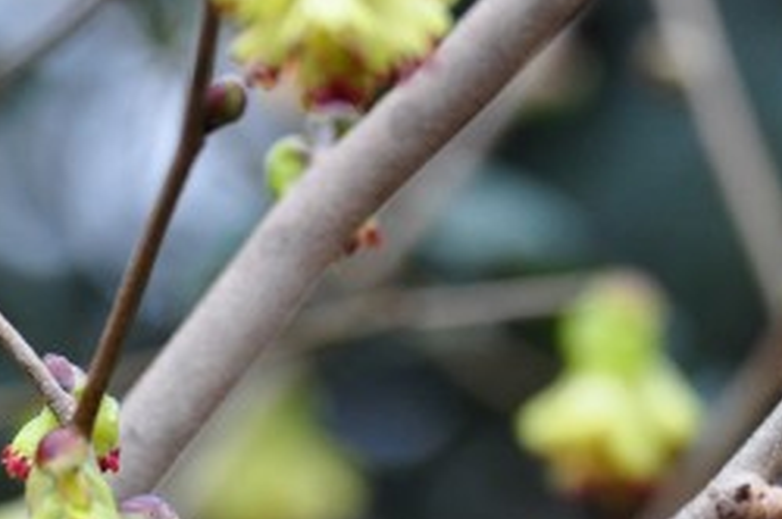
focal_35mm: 542
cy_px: -213
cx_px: 555
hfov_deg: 3.8
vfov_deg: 2.5
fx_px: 11768
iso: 800
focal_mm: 125
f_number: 7.1
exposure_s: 1/320
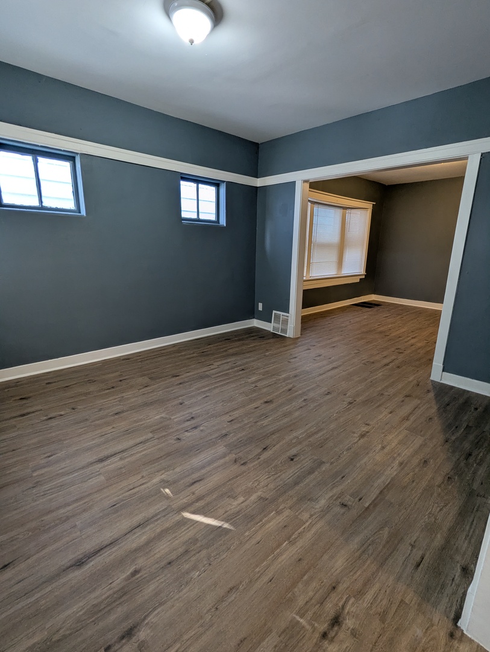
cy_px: 326
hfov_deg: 78.2
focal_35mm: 16
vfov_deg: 94.4
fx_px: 301
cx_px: 245
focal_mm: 2.35
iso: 91
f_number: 2.2
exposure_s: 1/24
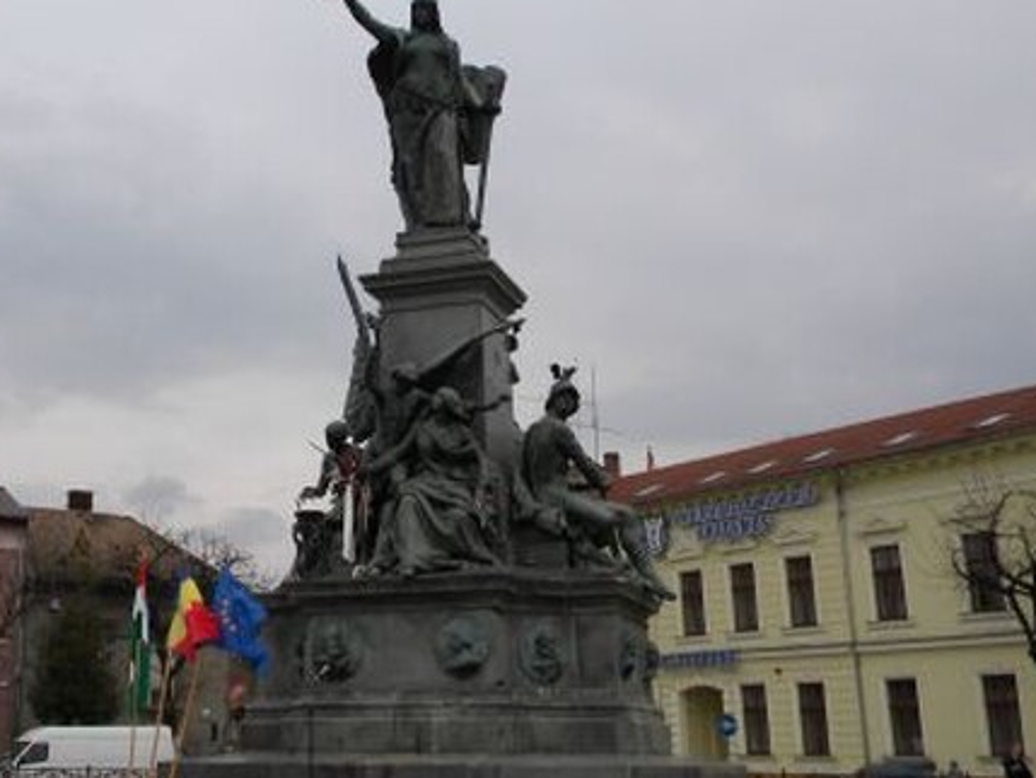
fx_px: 1467
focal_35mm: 49
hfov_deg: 38.2
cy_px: 313
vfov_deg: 29.6
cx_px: 297
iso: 94
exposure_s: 1/499
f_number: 3.5
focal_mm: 5
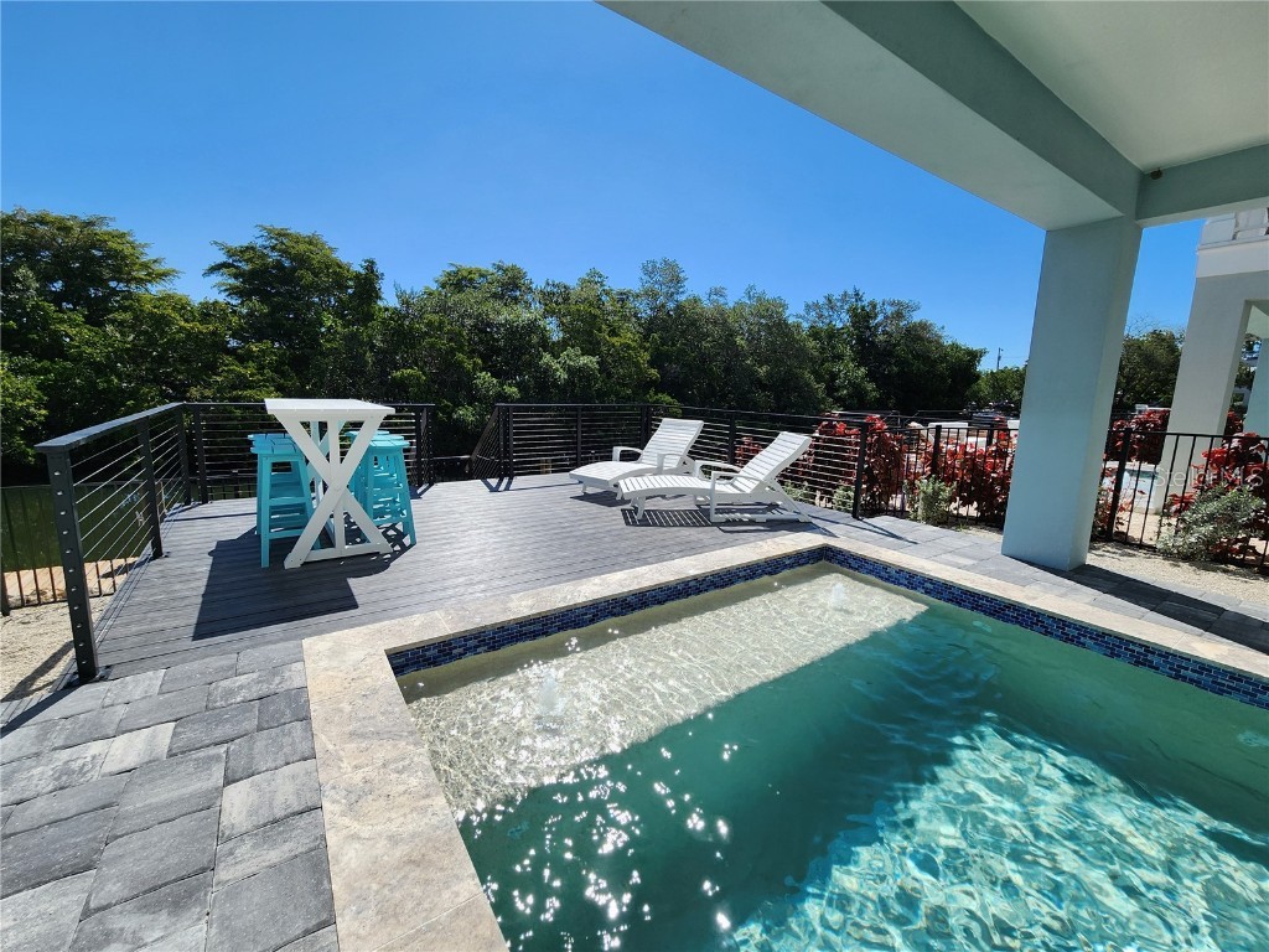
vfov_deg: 89.9
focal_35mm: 13
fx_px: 477
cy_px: 476
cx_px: 634
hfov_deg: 106.2
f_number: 2.2
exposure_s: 1/2234
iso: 50
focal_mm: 2.2
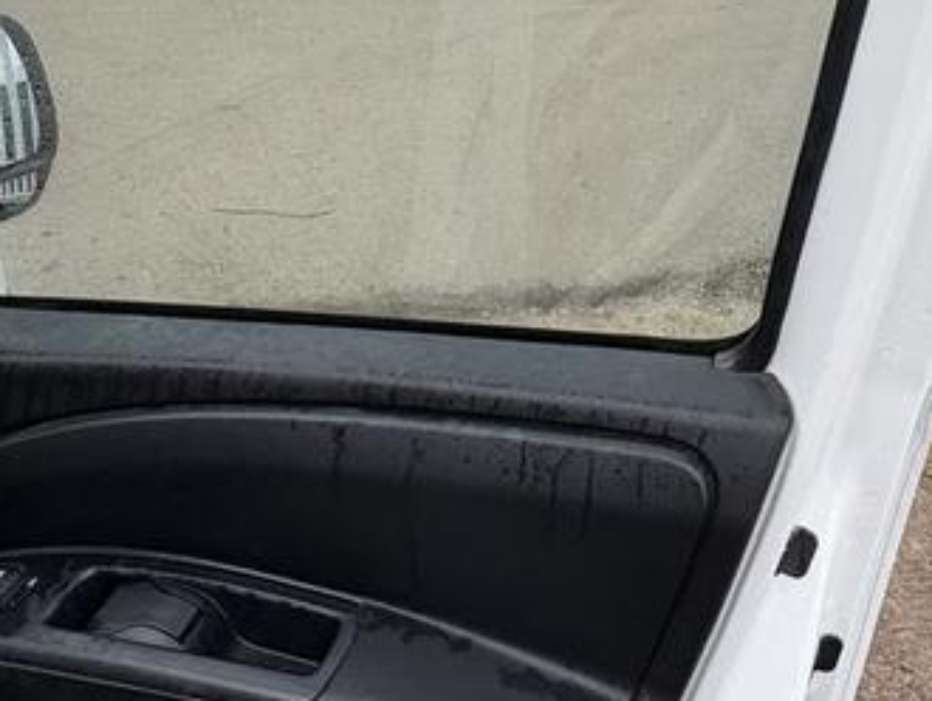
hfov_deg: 48.5
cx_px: 585
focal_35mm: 38
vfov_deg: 36.8
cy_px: 170
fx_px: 1024
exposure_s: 1/347
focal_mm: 2.22
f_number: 2.2
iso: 40
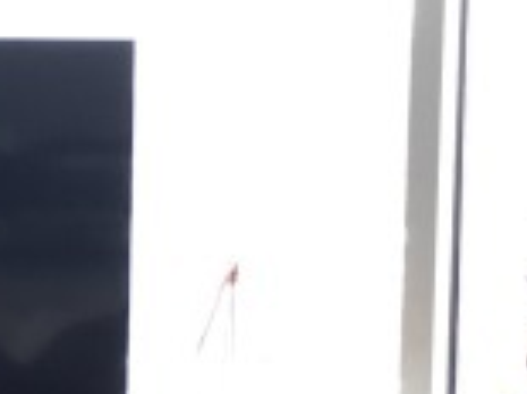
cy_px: 255
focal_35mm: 192
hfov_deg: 9.7
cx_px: -483
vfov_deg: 7.7
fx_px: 2921
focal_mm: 4.15
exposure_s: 1/30
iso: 25
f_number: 2.2
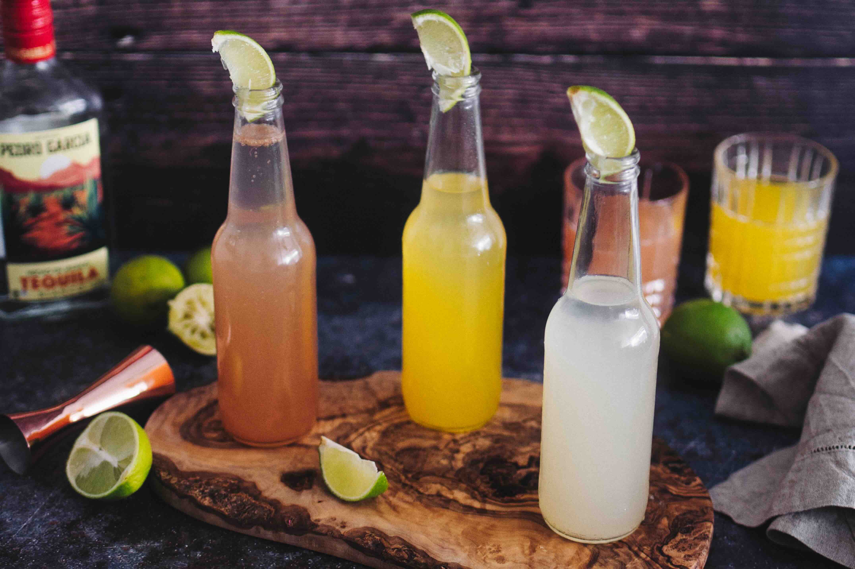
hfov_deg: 28.9
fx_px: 1661
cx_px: 428
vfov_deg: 19.4
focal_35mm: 70
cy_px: 284
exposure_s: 1/80
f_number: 1.8
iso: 640
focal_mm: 35
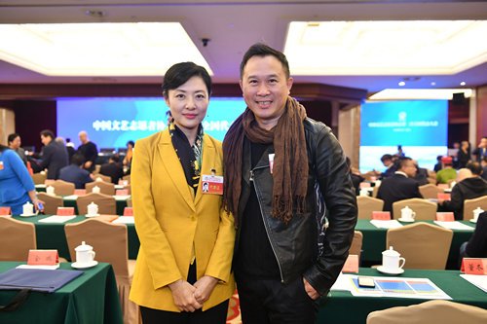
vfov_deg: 41.1
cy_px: 162
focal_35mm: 32
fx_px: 433
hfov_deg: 58.7
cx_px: 244
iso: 1250
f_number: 3.5
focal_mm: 32
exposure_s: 1/100
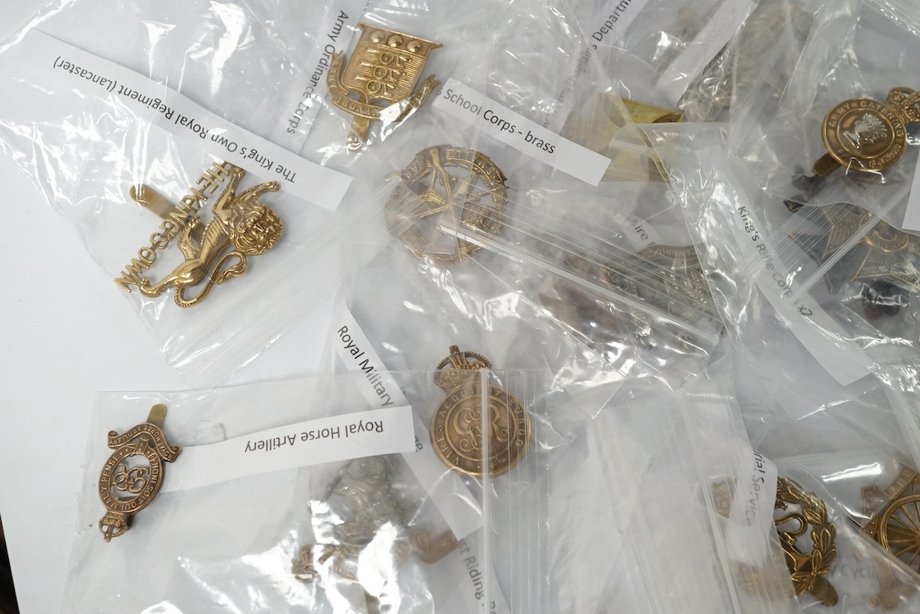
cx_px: 460
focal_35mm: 45
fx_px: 1150
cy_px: 307
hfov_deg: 43.6
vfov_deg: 29.9
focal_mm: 30
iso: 2000
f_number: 10
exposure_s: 1/100
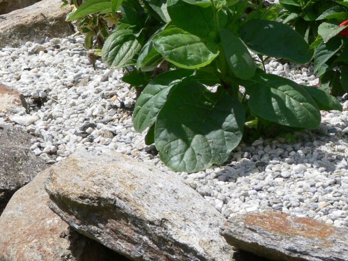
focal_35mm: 514
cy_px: -14
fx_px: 5166
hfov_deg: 3.9
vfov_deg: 2.9
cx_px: 360
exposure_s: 1/500
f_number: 6.3
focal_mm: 51.3
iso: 100
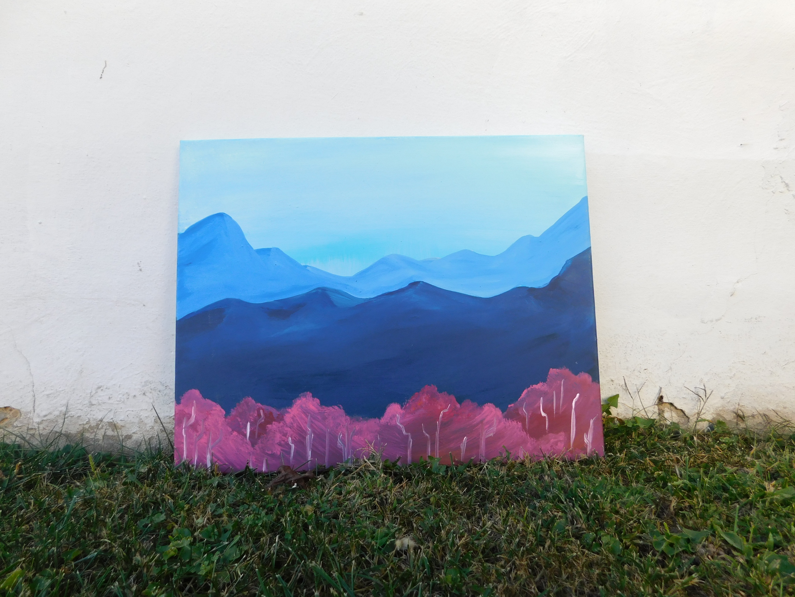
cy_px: 298
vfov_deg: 58.9
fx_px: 528
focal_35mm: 23
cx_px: 398
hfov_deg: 73.9
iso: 125
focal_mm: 4
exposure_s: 1/200
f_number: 3
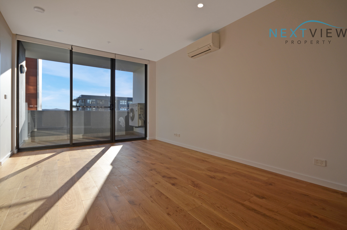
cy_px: 115
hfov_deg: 92.6
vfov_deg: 69.4
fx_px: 166
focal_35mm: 17
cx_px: 174
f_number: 8
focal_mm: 11.5
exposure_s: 1/250
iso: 125
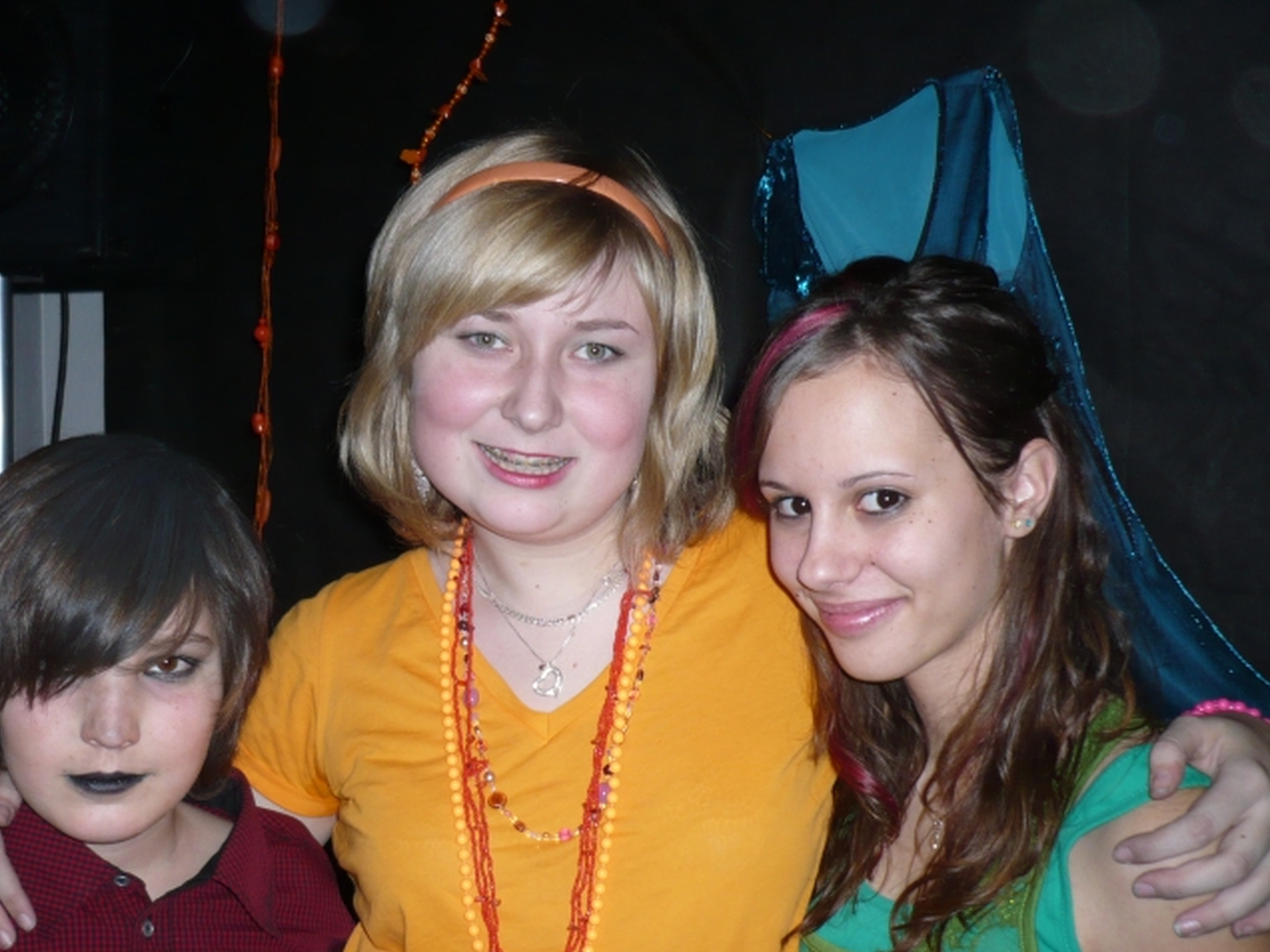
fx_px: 1614
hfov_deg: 42.6
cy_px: 569
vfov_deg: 32.8
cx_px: 475
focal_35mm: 44
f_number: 2.8
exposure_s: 1/30
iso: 100
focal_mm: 5.8
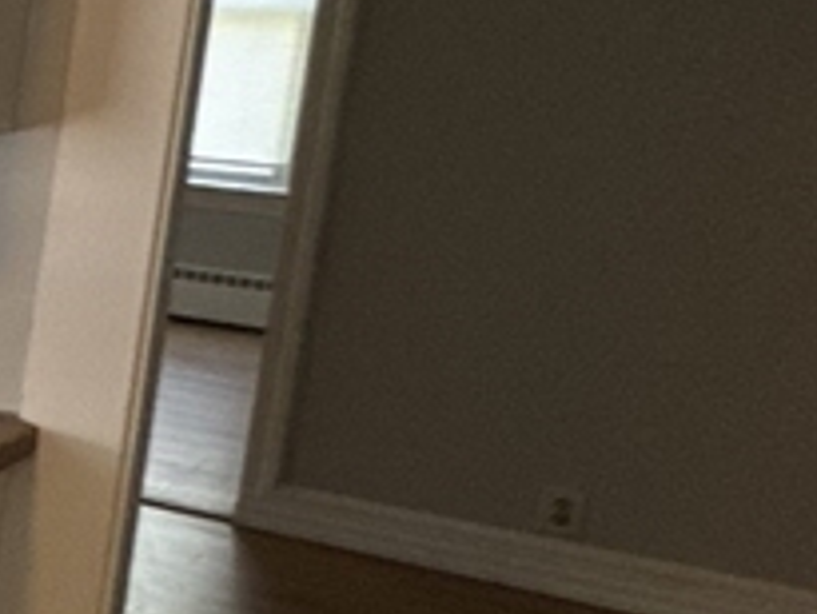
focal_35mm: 70
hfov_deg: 14.5
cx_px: -1220
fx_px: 1653
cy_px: 191
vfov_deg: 20.9
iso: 200
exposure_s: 1/120
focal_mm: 2.22
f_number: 2.2
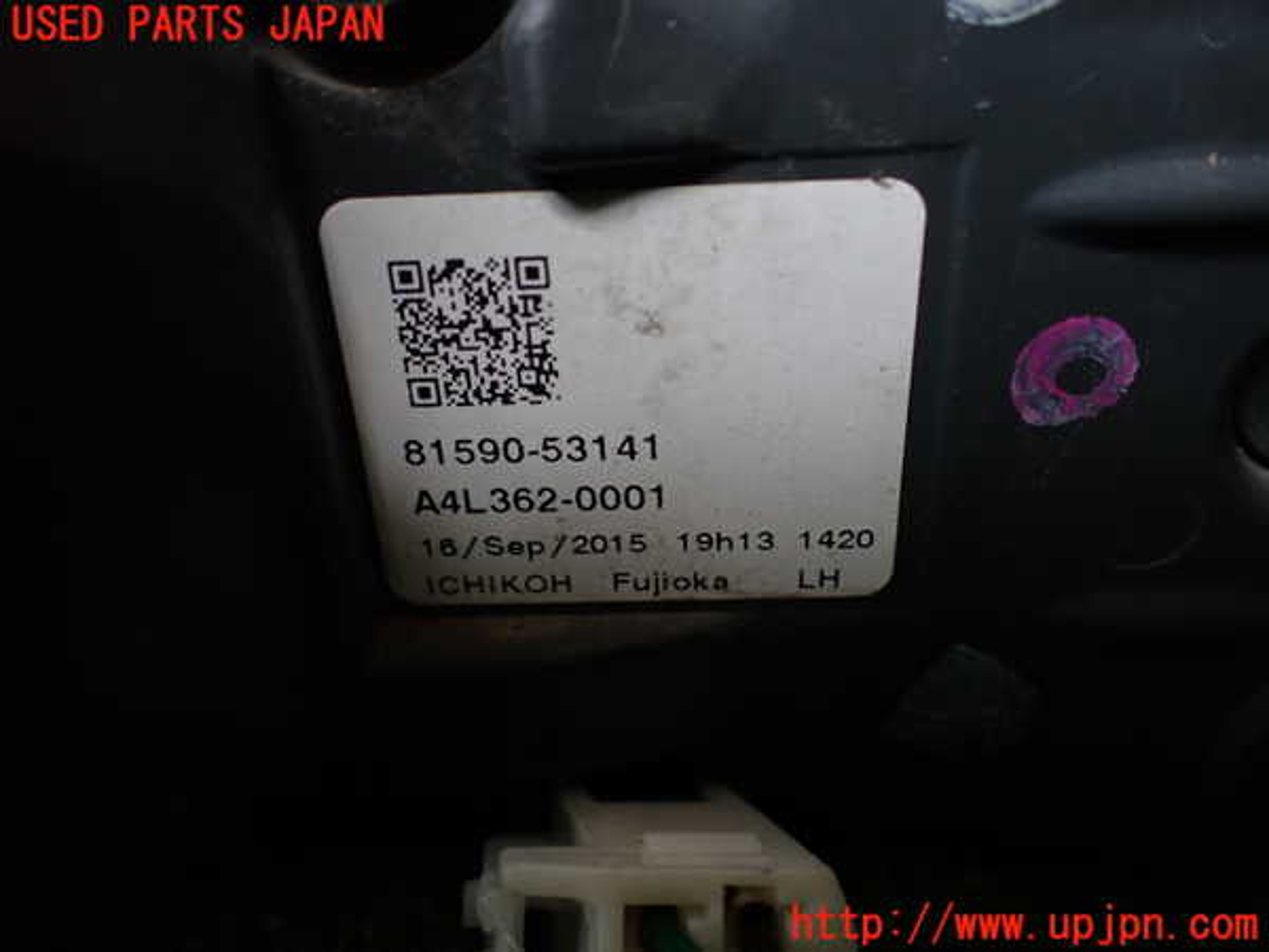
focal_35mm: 30
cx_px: 634
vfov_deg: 46.8
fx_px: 1100
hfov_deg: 60.0
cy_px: 476
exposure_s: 1/125
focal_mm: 5.4
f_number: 2.3
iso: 320
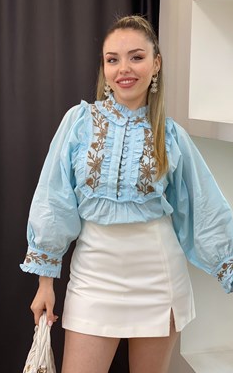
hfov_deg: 21.3
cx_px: 140
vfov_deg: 33.5
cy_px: 180
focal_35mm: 61
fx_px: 620
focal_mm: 6
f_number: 2
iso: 64
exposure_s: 1/100
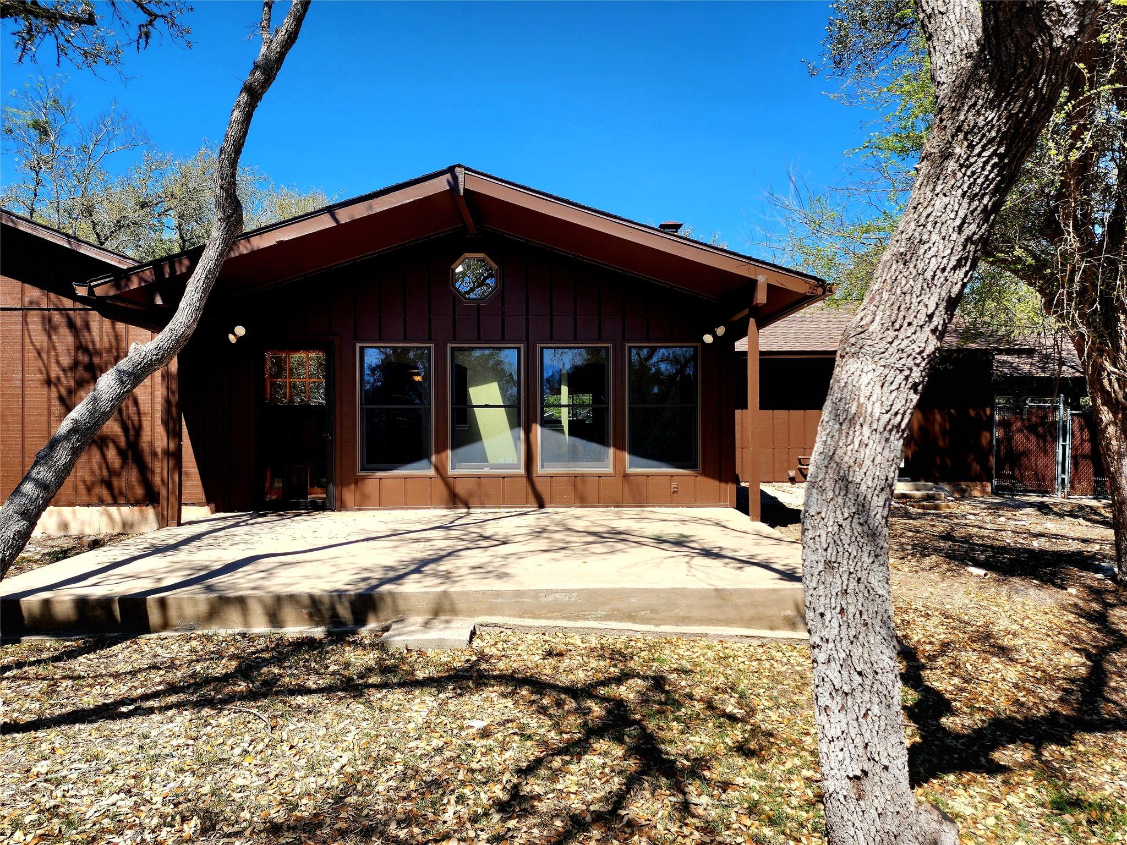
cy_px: 422
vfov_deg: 58.9
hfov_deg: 73.9
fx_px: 749
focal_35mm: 23
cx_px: 564
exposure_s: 1/714
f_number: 1.8
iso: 12
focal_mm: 6.4
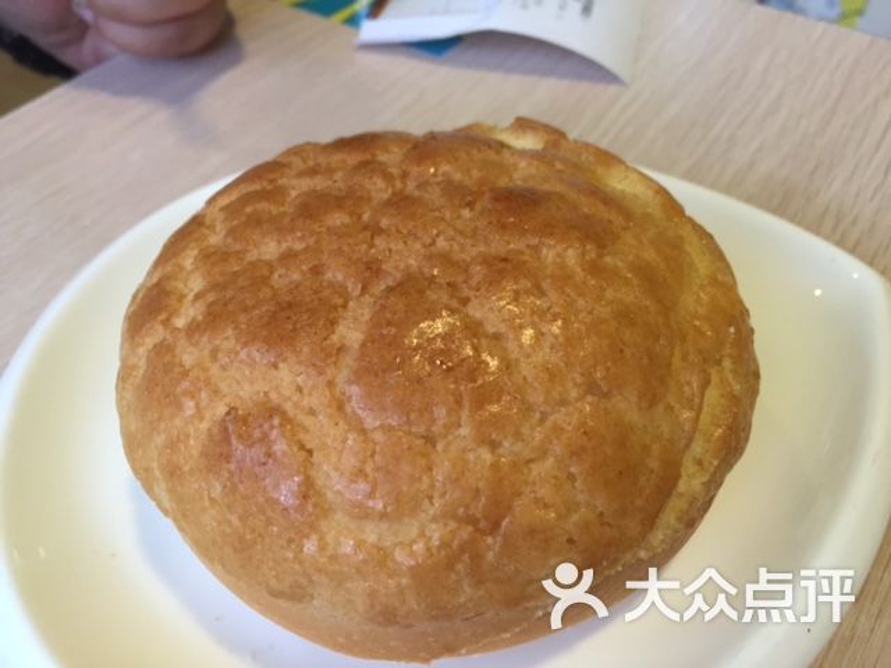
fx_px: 746
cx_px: 446
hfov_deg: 61.7
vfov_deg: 48.2
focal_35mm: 29
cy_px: 334
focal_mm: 4.15
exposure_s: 1/33
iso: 125
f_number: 2.2
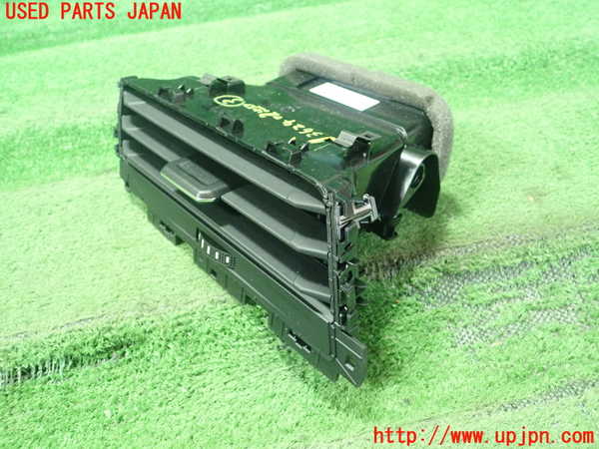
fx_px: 519
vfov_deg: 46.8
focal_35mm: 30
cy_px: 224
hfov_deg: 60.0
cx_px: 300
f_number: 2.3
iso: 800
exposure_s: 1/80
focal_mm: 5.5
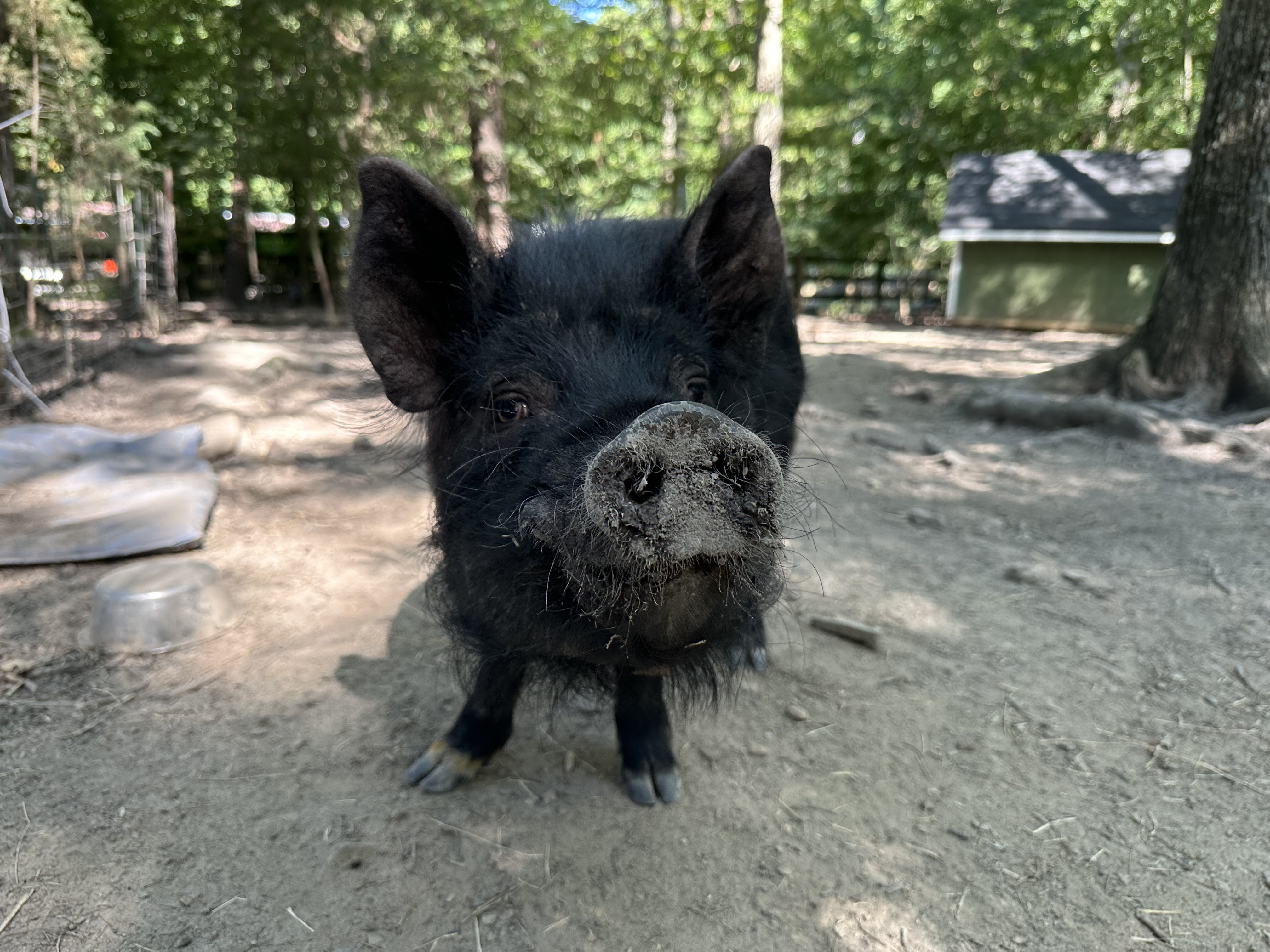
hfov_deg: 71.6
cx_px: 635
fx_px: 881
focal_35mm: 24
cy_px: 476
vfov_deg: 56.8
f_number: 1.78
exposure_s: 1/164
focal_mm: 6.86
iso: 100
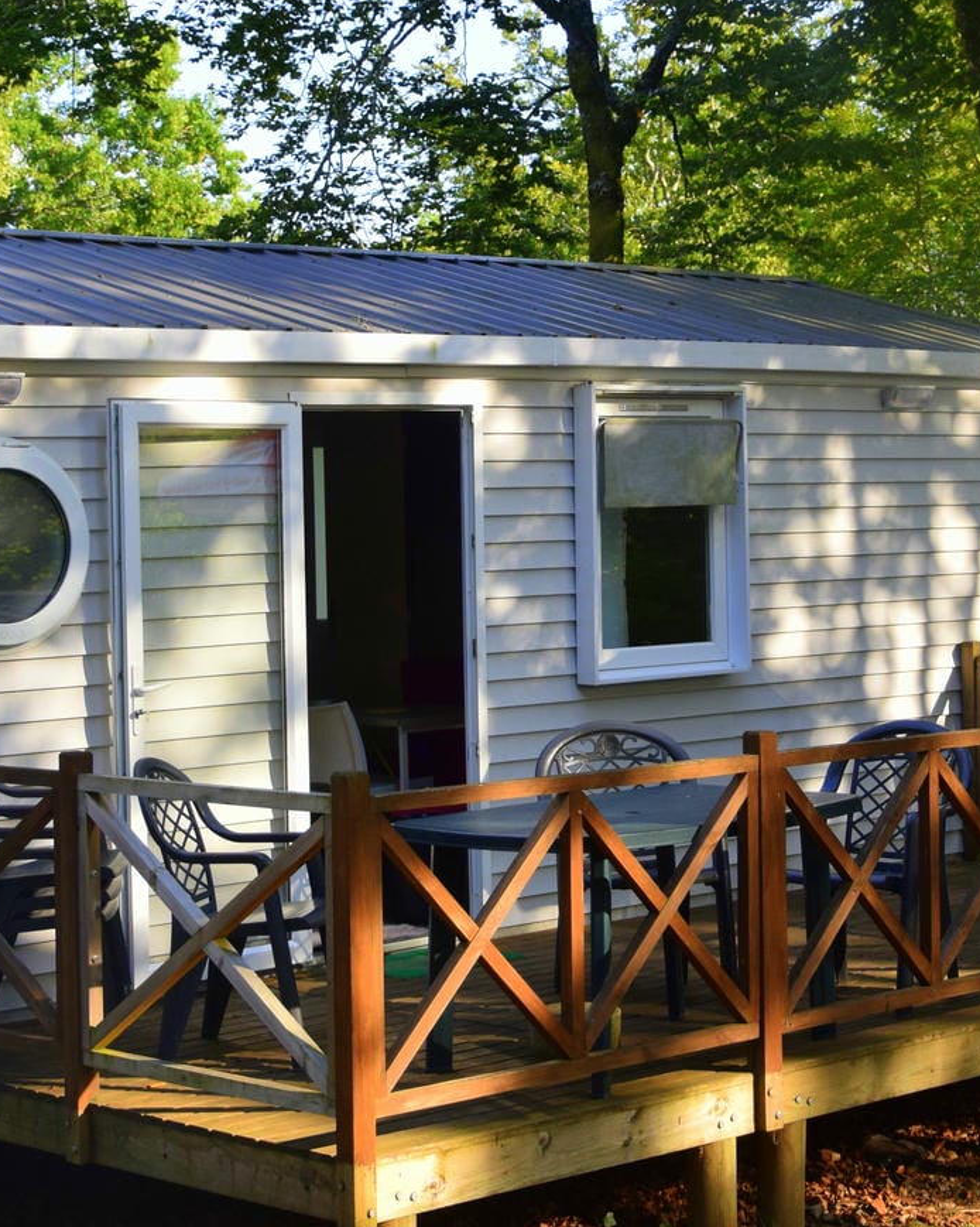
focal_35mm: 81
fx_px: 2941
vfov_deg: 23.5
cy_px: 473
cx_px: 648
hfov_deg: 18.9
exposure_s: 1/1000
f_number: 4
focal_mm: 25
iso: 500
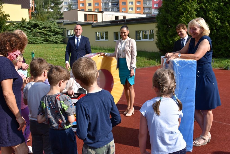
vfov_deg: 34.2
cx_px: 115
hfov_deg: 49.5
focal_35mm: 39
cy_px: 77
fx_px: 249
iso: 200
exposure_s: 1/400
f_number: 10
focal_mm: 26
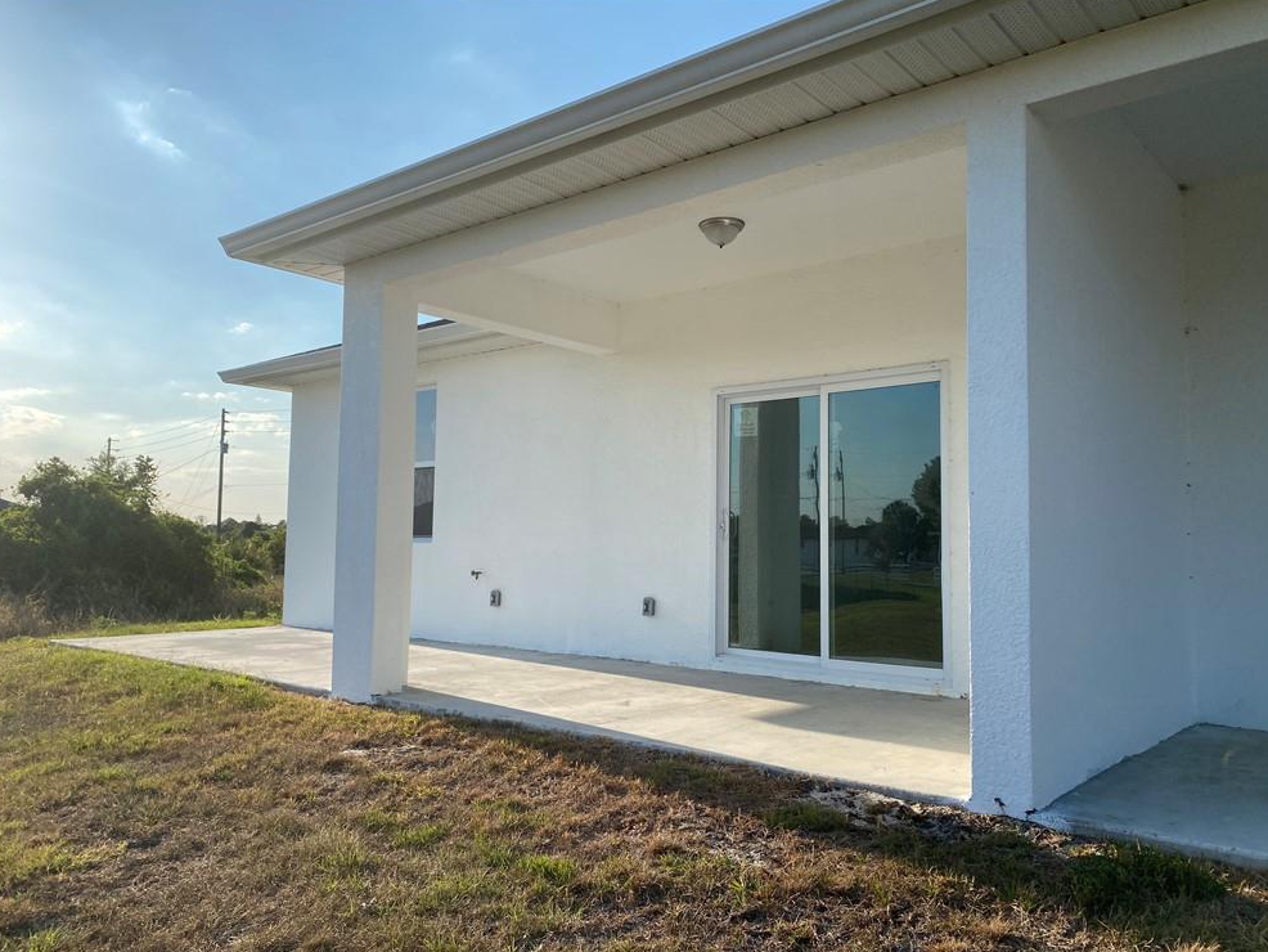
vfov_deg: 51.4
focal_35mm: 27
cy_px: 485
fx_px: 989
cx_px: 644
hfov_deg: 65.3
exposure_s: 1/3497
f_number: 1.8
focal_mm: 4.25
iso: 32
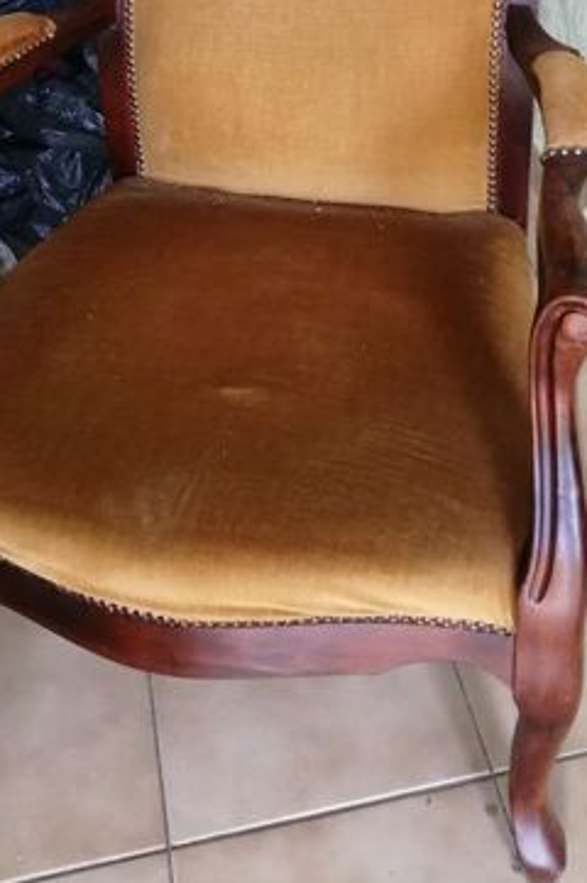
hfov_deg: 28.0
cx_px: 291
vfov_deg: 38.6
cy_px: 108
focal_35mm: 48
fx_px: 1176
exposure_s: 1/33.3
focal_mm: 3.62
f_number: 1.8
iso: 125
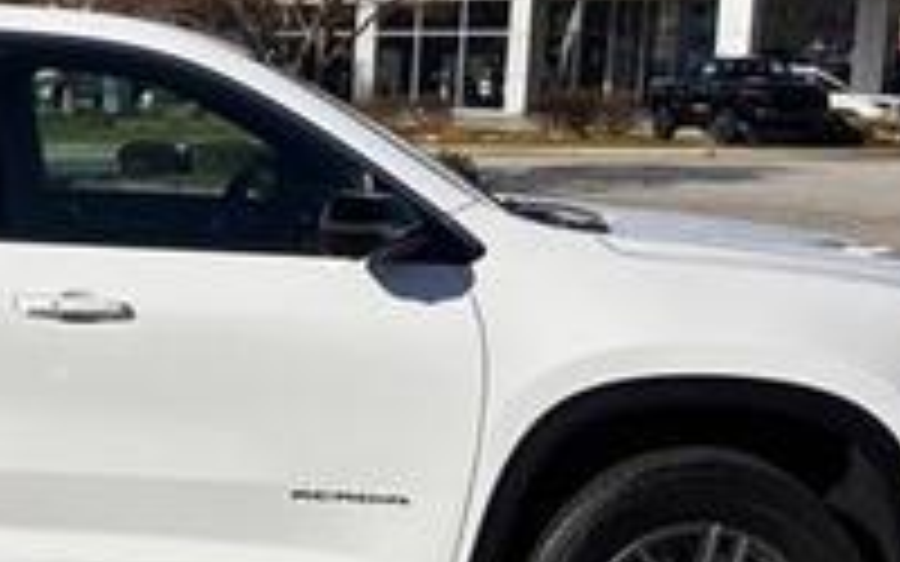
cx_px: 14
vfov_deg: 20.3
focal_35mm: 64
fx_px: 1570
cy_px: 310
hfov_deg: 29.9
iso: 80
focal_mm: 6.86
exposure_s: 1/8929
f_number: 1.78
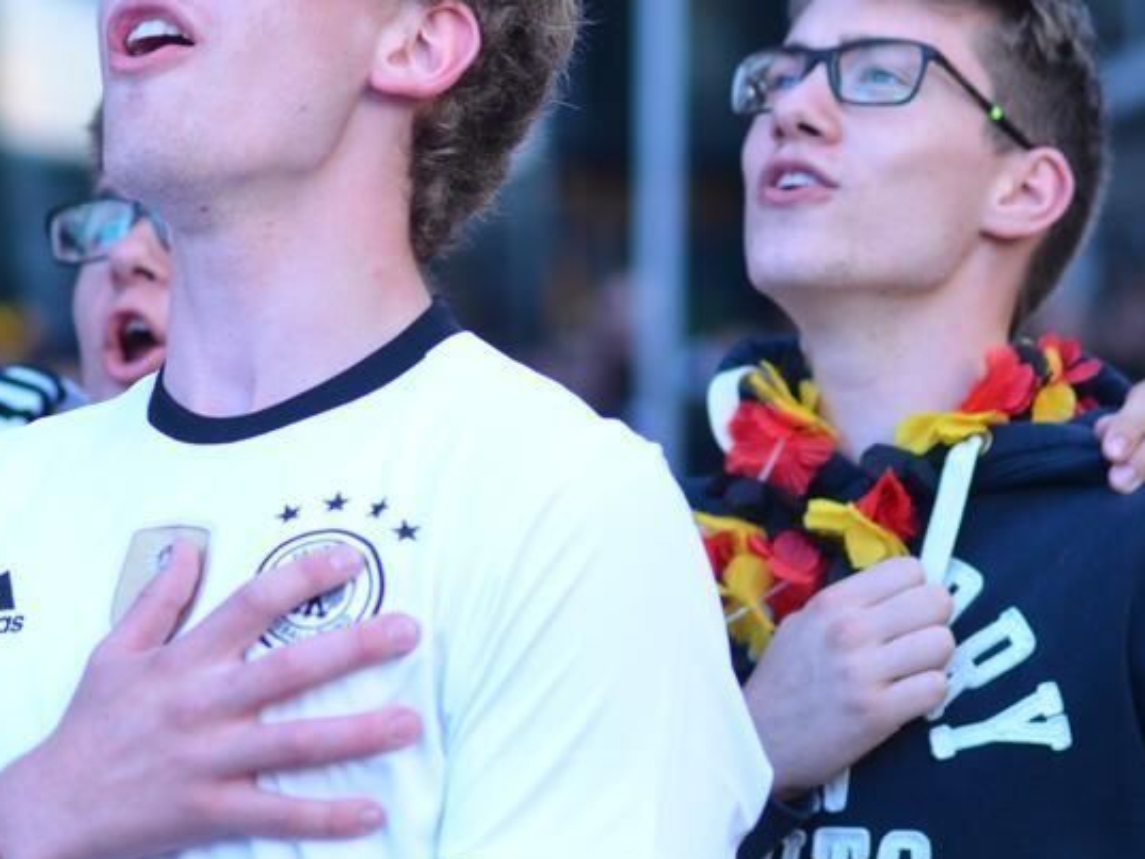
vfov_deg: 6.5
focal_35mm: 228
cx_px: 254
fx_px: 7540
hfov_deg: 8.7
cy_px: 313
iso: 640
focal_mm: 85
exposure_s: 1/320
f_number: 2.8
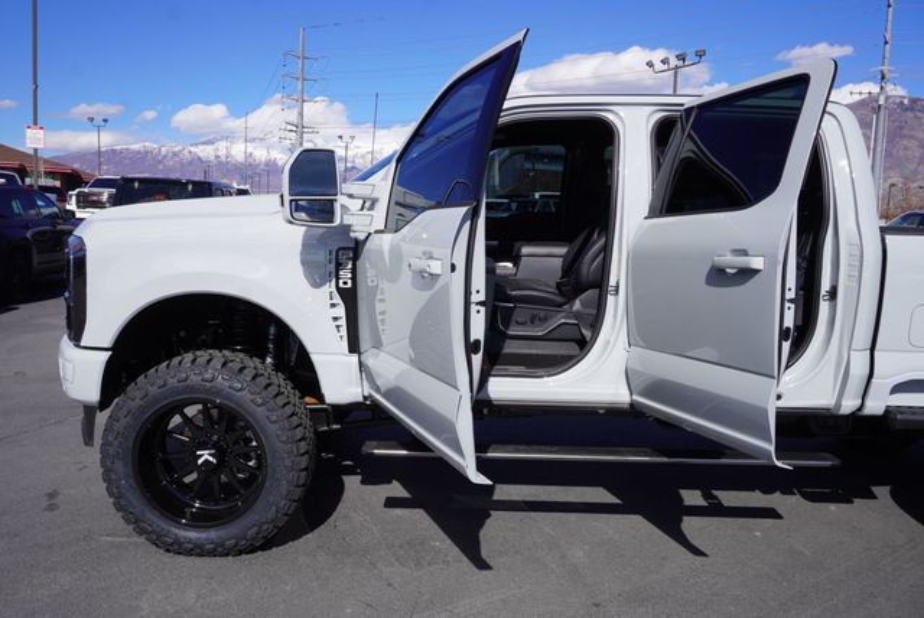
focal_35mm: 30
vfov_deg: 43.7
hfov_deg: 61.9
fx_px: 771
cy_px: 309
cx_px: 462
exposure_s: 1/200
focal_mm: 20
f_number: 10
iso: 100
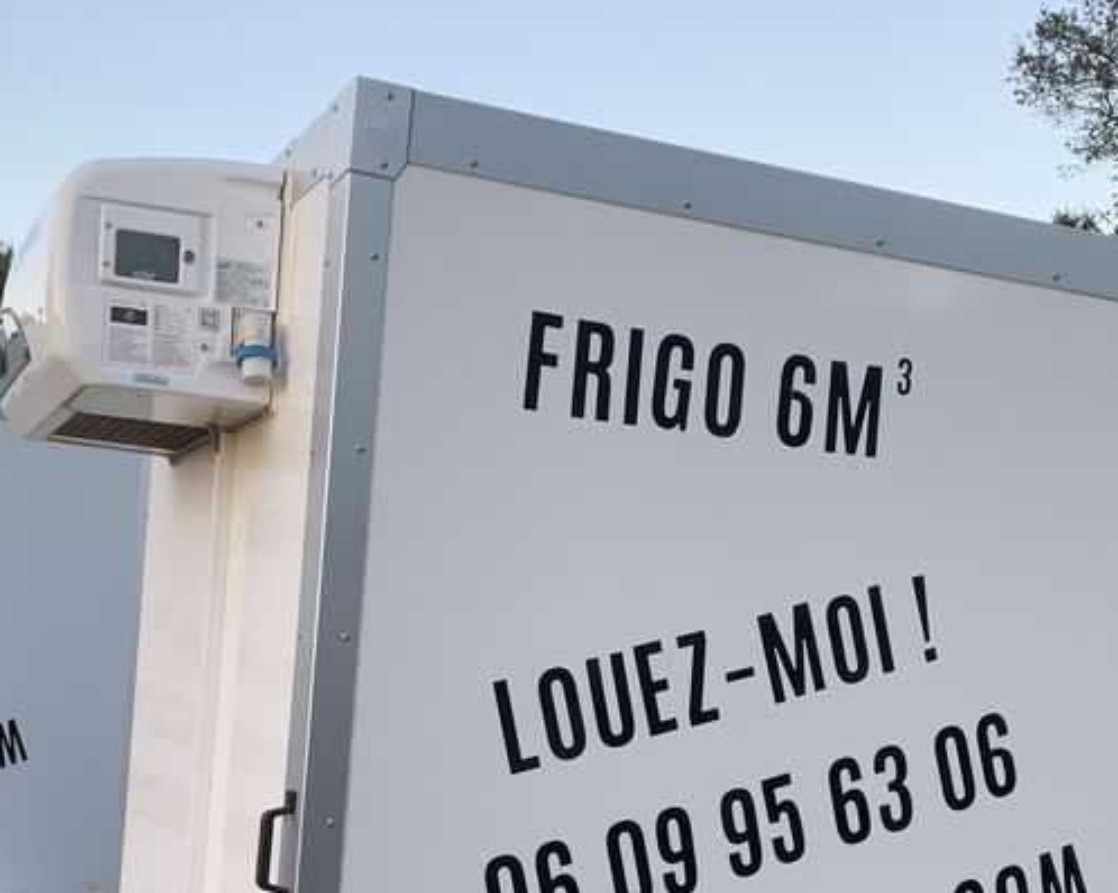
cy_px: 772
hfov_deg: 36.5
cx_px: 451
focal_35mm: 51
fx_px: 1687
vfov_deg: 28.7
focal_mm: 4.25
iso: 25
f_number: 1.8
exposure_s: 1/121
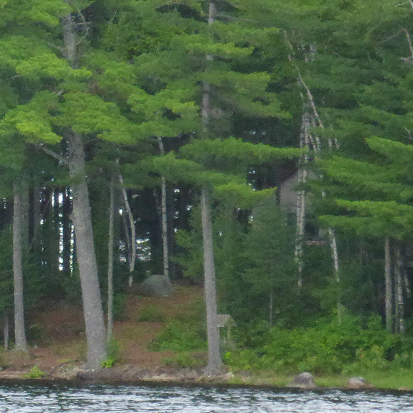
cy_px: 160
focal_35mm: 311
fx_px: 4198
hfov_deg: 5.6
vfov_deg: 5.6
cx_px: 64
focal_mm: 22.8
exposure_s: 1/200
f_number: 5.9
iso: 800
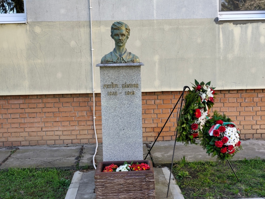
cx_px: 132
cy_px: 100
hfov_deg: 41.2
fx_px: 352
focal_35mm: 46
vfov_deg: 31.5
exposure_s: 1/100
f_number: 1.65
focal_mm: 6.19
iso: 64
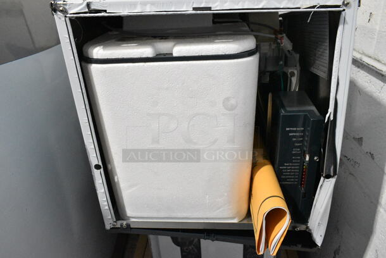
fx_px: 290
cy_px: 129
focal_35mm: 27
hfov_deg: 67.3
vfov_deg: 48.0
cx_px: 193
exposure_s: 1/200
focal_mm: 18
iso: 6400
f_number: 7.1
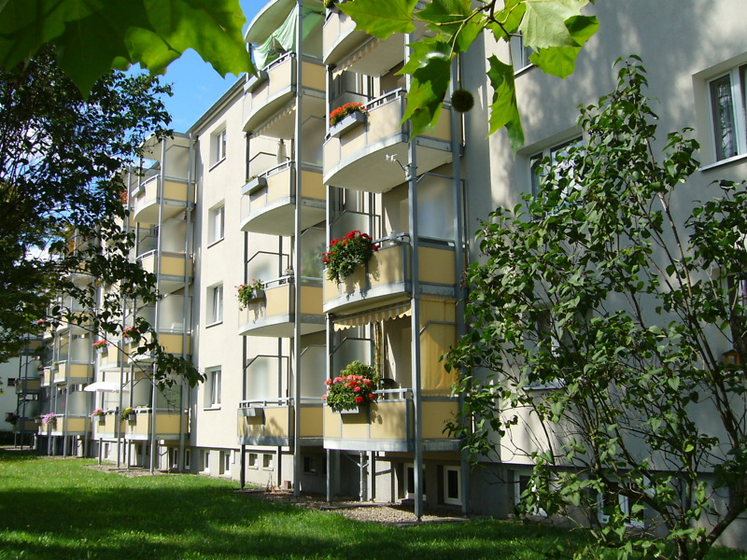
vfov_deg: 40.7
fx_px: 755
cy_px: 280
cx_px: 374
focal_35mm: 35
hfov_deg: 52.6
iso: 64
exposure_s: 1/200
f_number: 5.6
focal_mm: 5.8
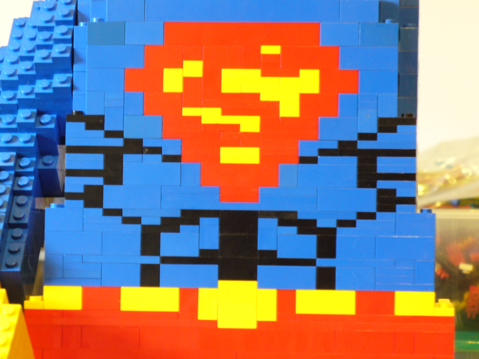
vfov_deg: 9.5
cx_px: 240
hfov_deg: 12.6
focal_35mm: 157
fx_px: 2172
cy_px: 180
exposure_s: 1/8
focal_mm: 25.9
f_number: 4
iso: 200
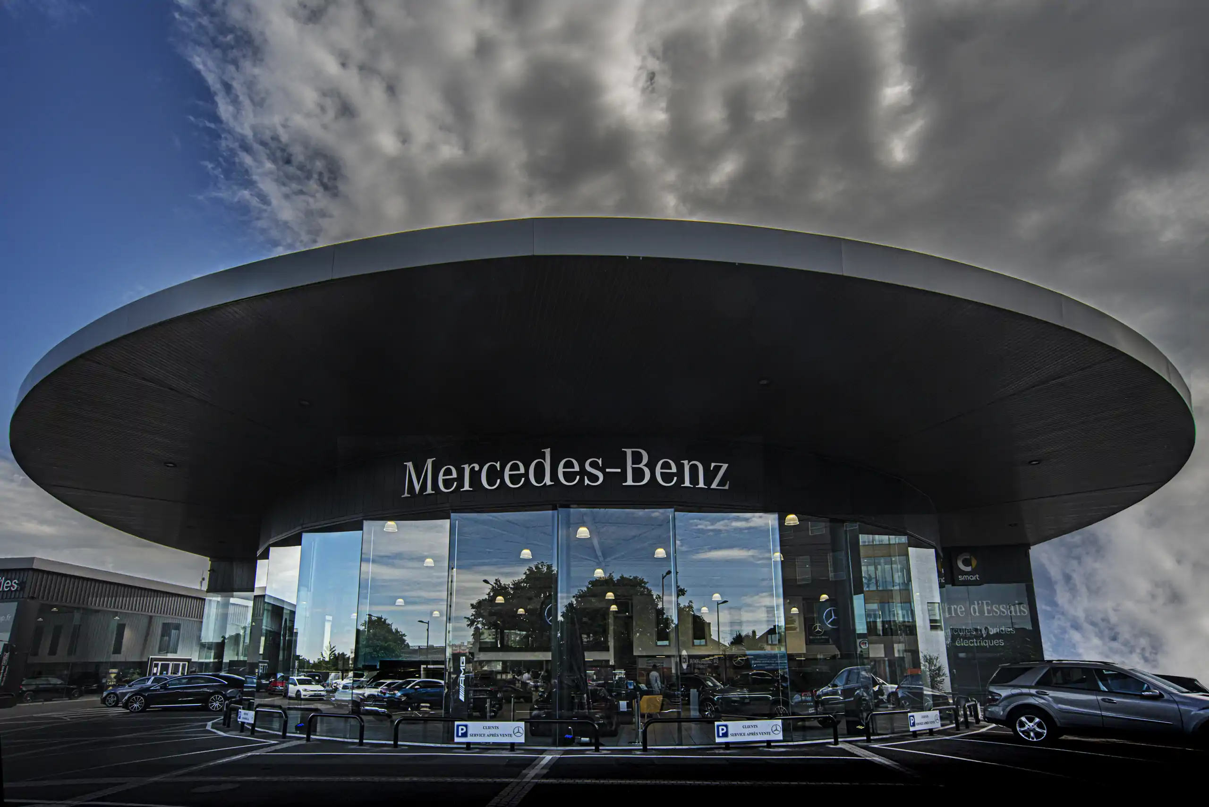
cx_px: 604
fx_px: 605
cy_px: 404
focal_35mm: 18
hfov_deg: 90.0
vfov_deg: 67.4
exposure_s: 1/80
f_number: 11
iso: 200
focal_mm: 18
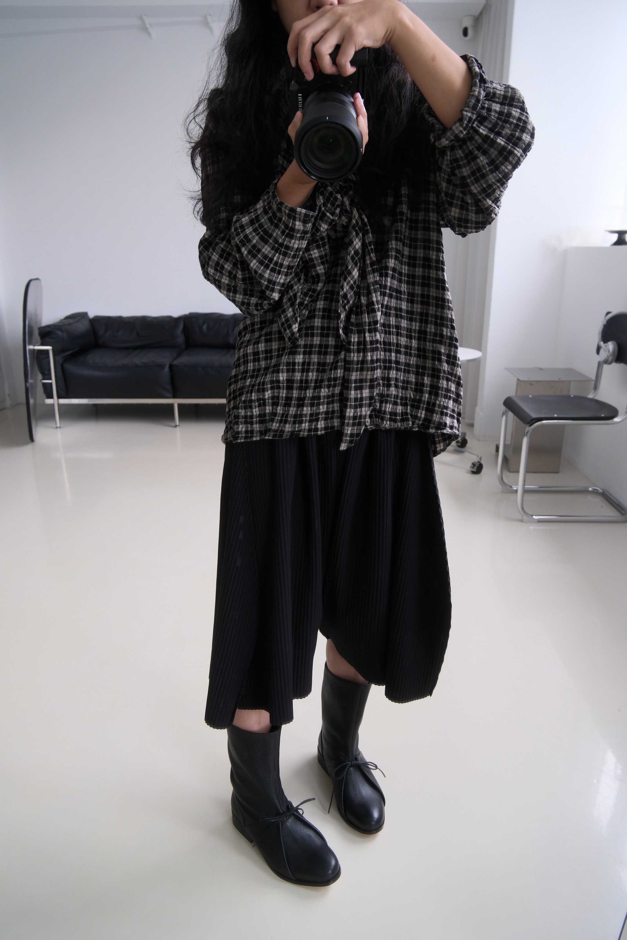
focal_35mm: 26
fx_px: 679
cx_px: 314
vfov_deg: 69.4
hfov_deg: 49.6
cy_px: 470
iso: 500
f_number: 3.5
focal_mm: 17
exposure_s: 1/80
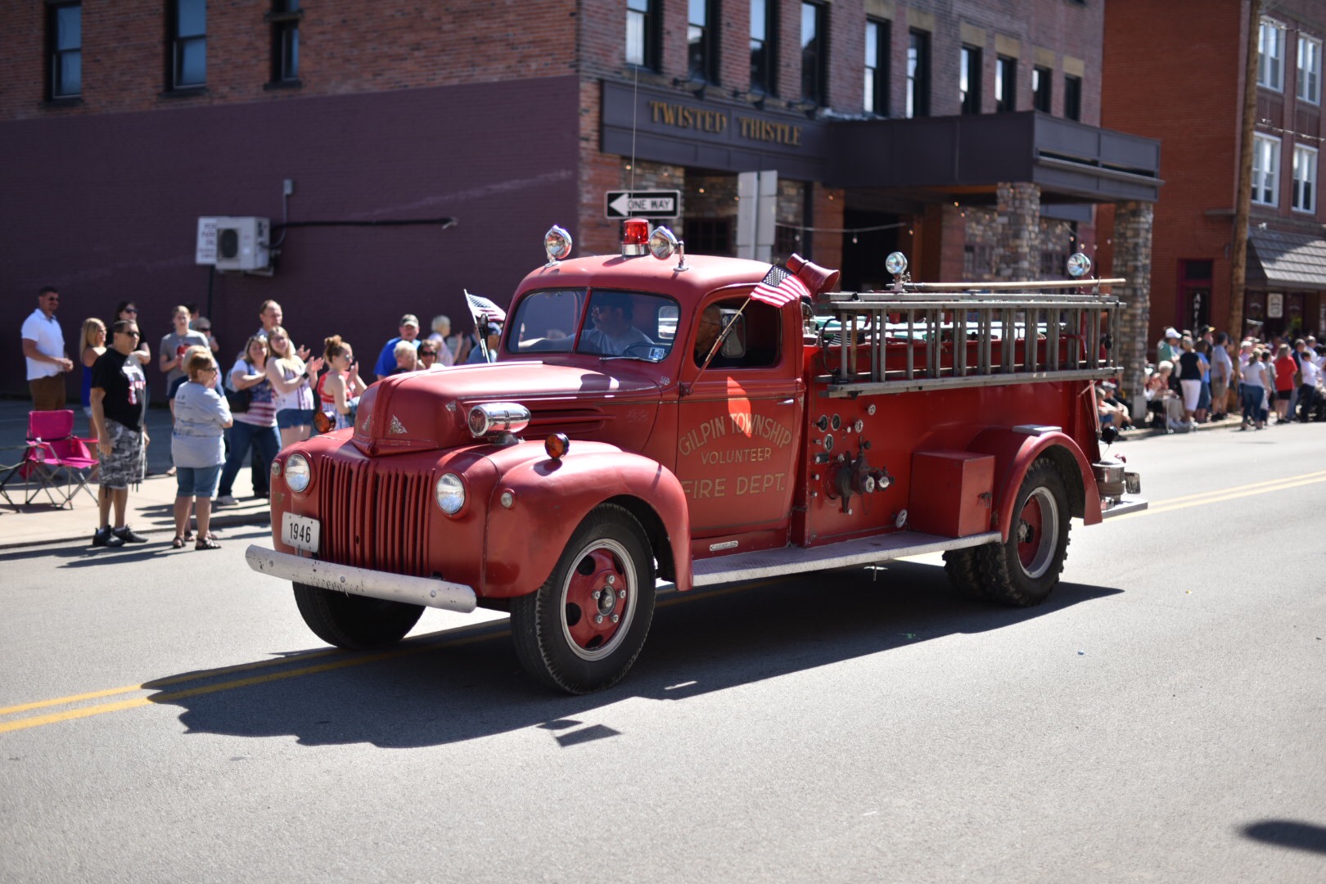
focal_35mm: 50
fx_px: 1842
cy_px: 442
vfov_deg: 27.0
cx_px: 663
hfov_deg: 39.6
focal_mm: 50
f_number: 1.4
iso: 100
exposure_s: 1/4000
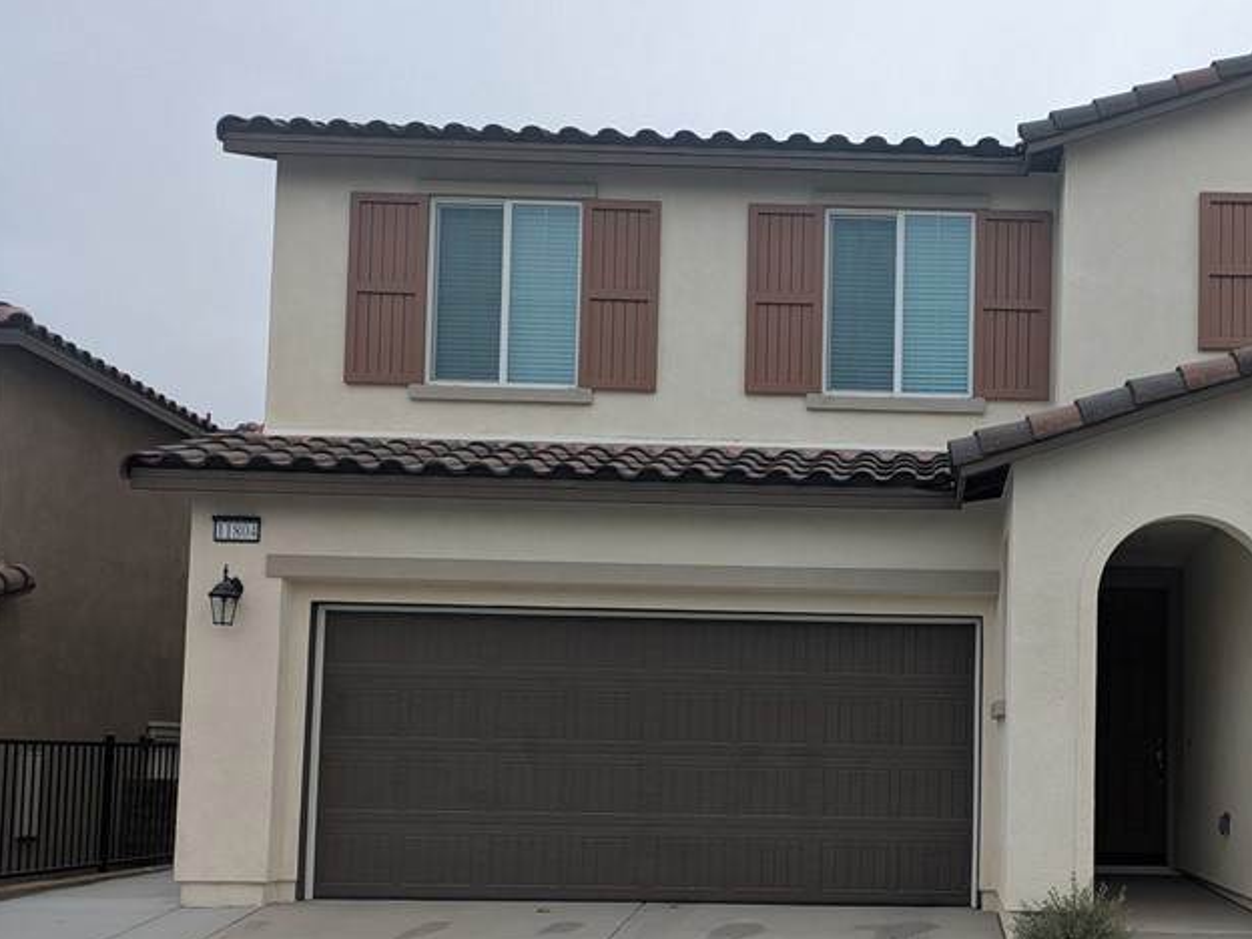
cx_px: 950
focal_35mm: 41
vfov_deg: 34.8
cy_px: 626
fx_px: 1483
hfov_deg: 44.2
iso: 46
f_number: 1.89
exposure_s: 1/670
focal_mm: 5.43
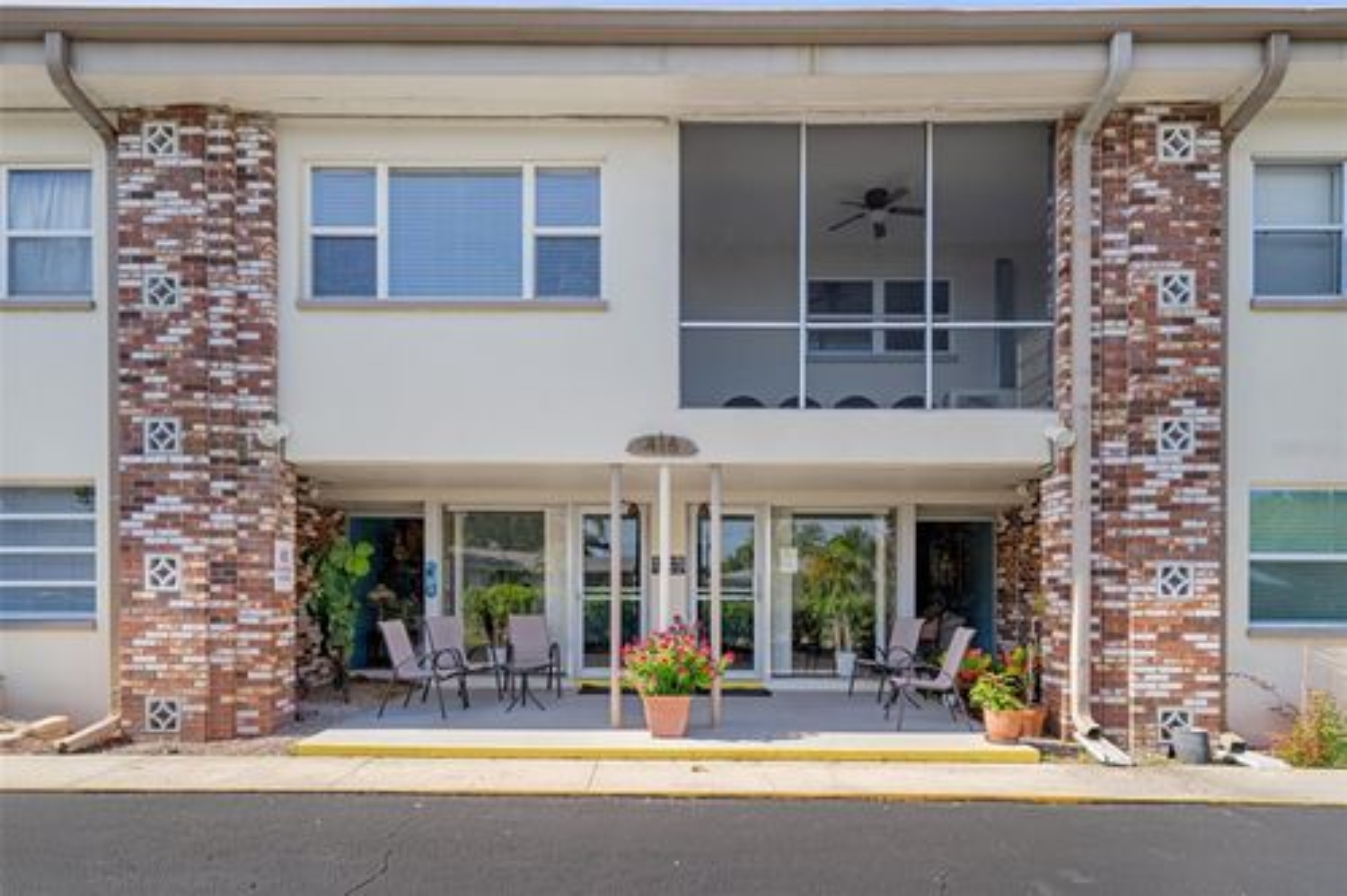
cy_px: 448
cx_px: 674
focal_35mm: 20
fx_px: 748
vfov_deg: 61.9
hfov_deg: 84.0
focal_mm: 20
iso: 320
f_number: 8
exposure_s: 1/160
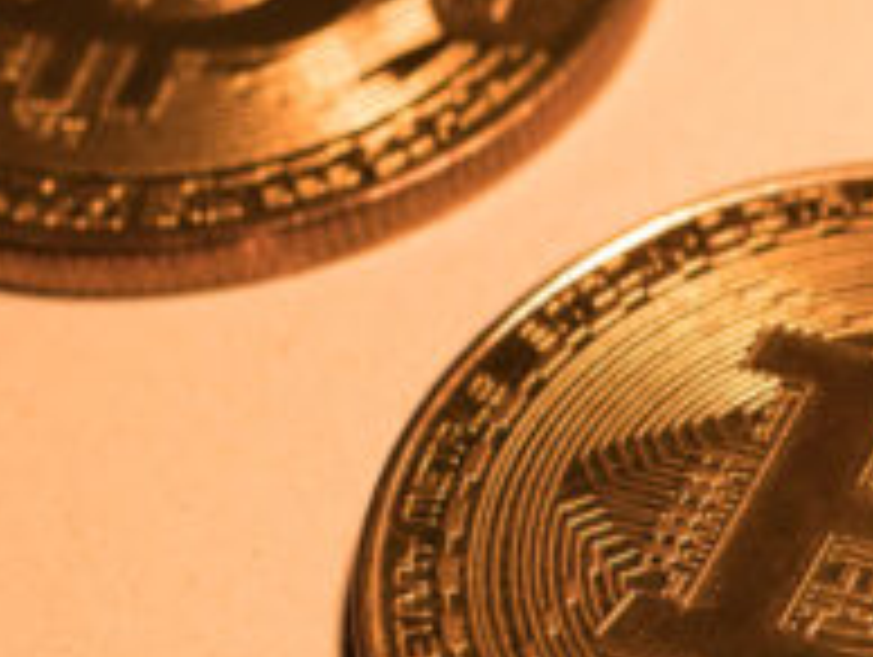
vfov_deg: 7.5
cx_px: 1476
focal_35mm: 198
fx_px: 5000
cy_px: 25
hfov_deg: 9.6
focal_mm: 25
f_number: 4
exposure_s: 1/125
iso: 200
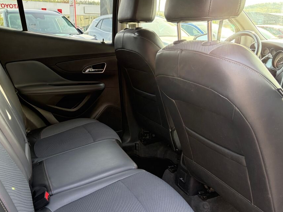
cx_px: 122
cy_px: 112
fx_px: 253
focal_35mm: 31
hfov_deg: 58.1
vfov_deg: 45.4
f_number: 1.6
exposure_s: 1/119
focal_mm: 5.96
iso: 125
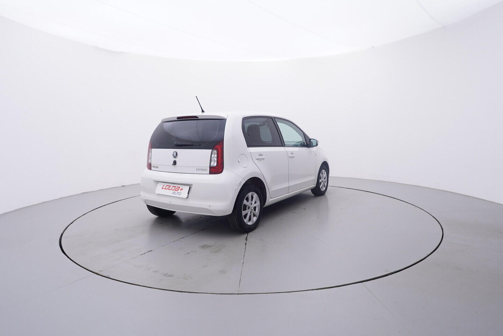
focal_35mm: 22
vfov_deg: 56.2
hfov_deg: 77.3
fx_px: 315
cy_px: 168
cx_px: 252
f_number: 5
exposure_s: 1/80
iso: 200
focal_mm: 15
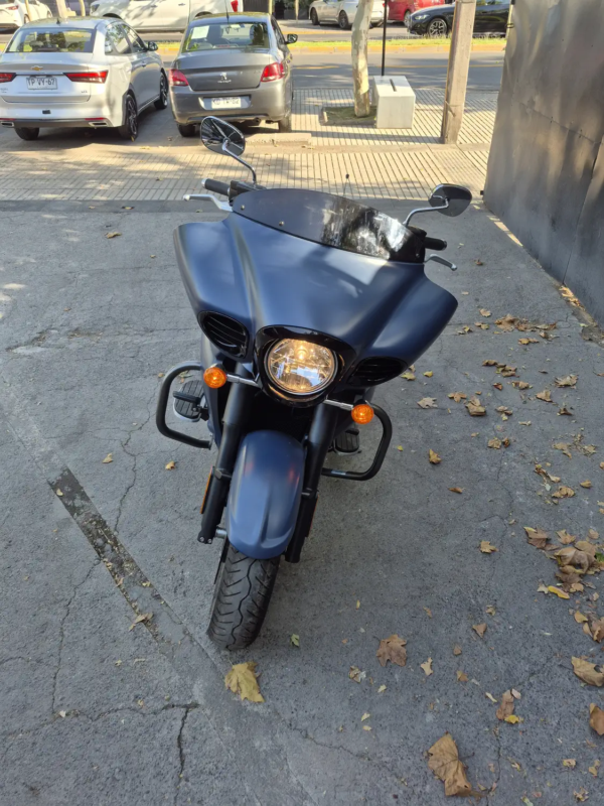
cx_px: 302
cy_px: 403
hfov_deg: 58.9
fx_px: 535
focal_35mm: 23
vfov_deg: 73.9
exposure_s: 1/276
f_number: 1.8
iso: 25
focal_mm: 5.4
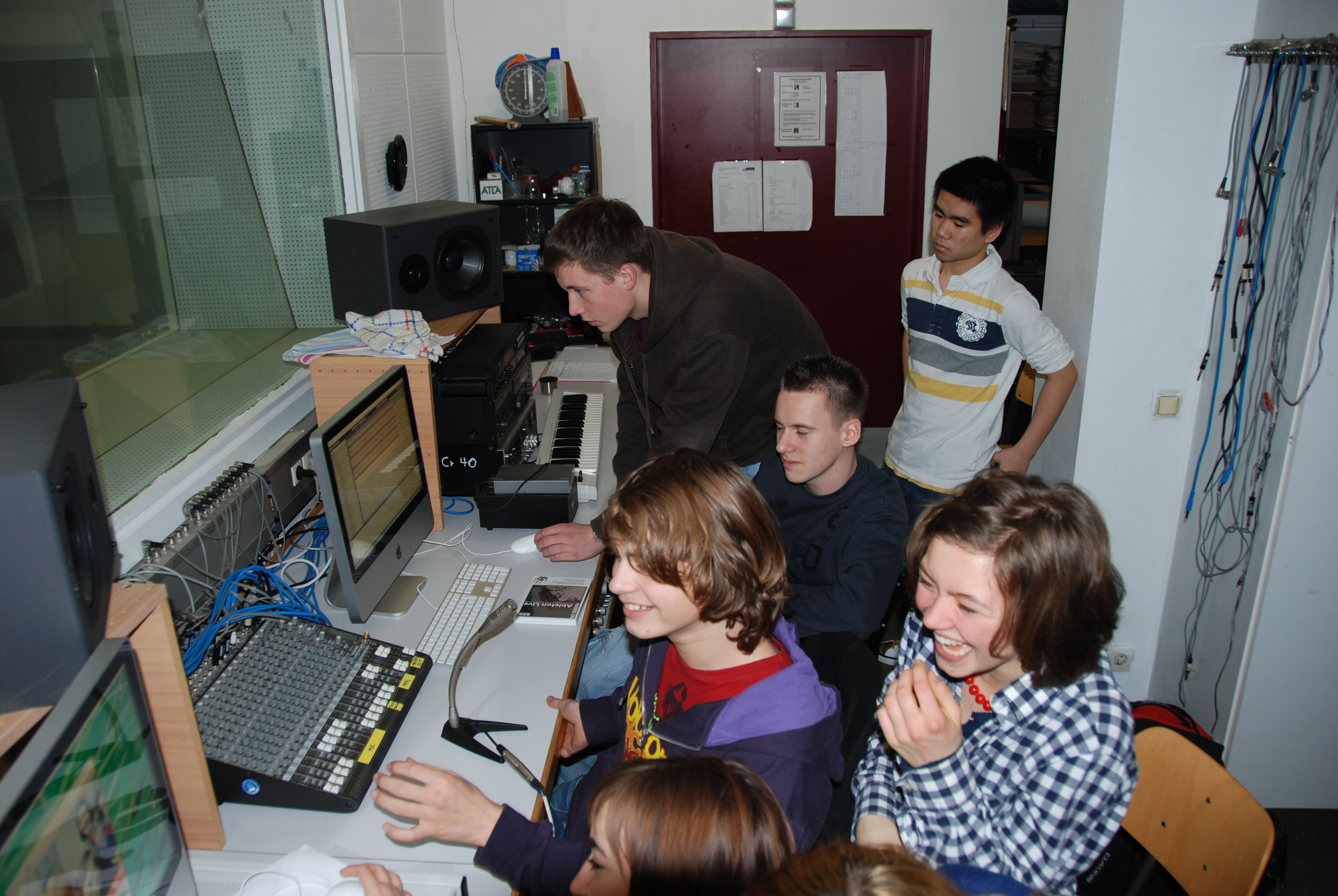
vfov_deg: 48.0
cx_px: 669
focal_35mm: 27
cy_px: 448
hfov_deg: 67.3
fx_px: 1005
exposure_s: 1/60
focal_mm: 18
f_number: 3.5
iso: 200
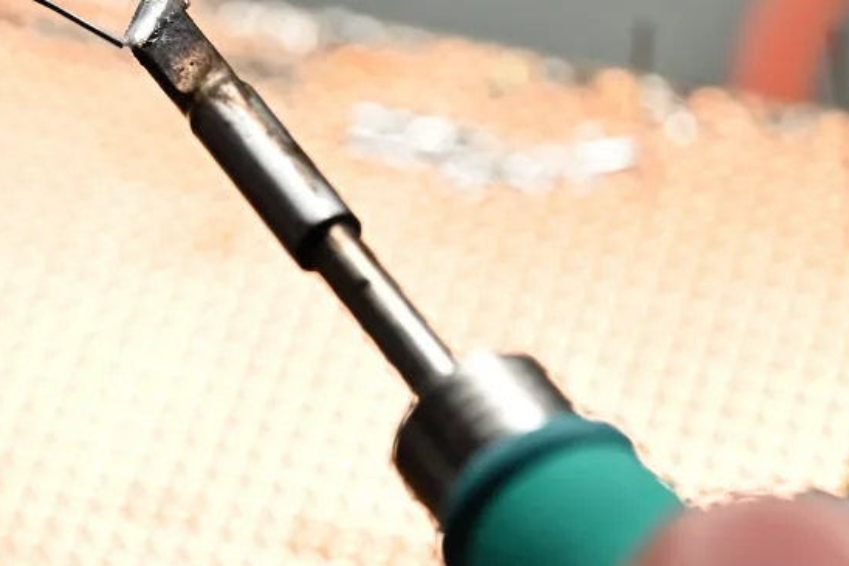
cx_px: 129
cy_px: 13
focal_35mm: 230
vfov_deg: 6.0
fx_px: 5422
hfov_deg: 8.9
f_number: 8
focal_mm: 105
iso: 800
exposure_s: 1/60
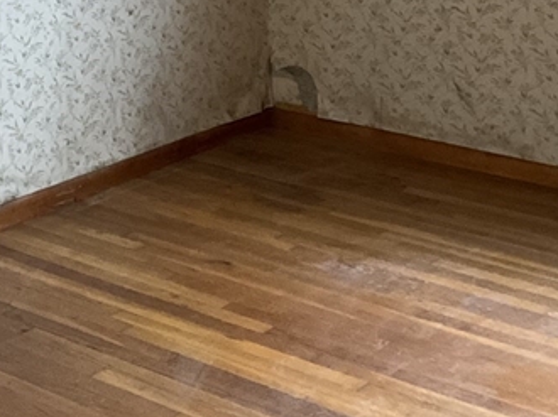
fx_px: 1450
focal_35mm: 90
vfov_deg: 15.6
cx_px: 19
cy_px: -118
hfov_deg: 21.1
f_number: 1.8
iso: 320
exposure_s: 1/43
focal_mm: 3
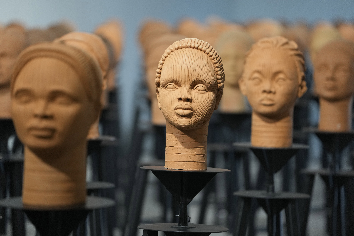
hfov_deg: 10.3
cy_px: 118
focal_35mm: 200
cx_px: 177
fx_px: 1967
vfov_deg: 6.9
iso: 1250
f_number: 2.8
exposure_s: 1/100
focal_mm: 200
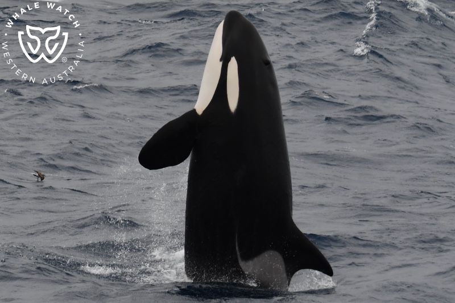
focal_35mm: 315
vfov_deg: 4.4
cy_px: 152
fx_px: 3980
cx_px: 228
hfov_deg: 6.5
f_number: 6.3
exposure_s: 1/1600
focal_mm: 210
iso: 400
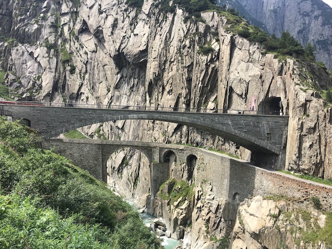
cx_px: 166
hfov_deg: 61.7
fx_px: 278
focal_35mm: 29
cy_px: 124
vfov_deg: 48.2
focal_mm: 4.15
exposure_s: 1/769
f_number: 2.2
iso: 25
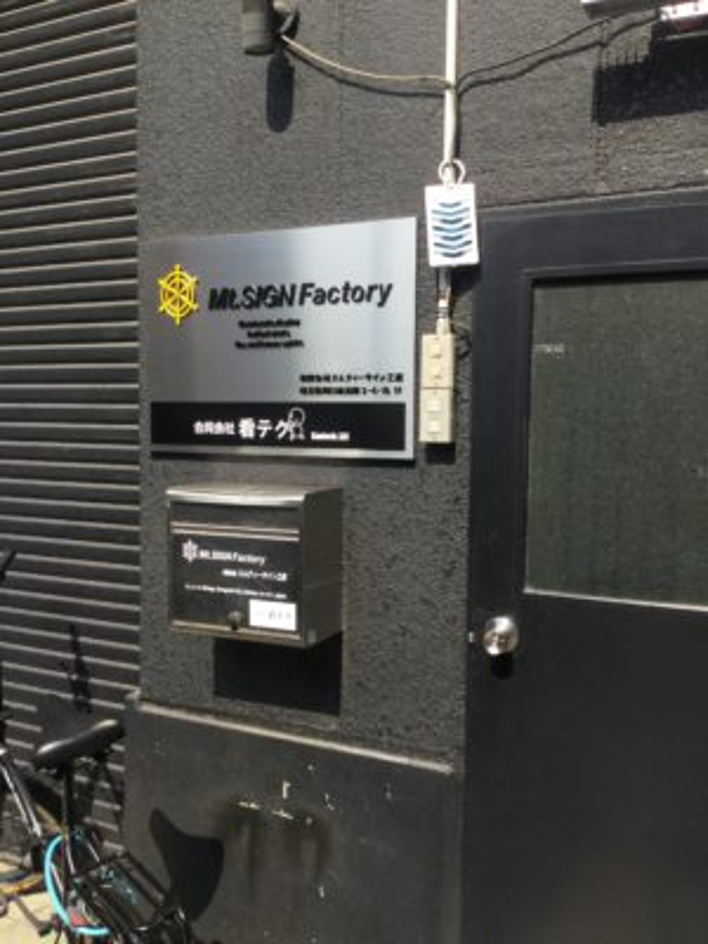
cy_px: 472
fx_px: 845
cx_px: 354
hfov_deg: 45.4
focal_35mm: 31
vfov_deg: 58.4
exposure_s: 1/734
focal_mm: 3.3
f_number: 2.4
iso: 25
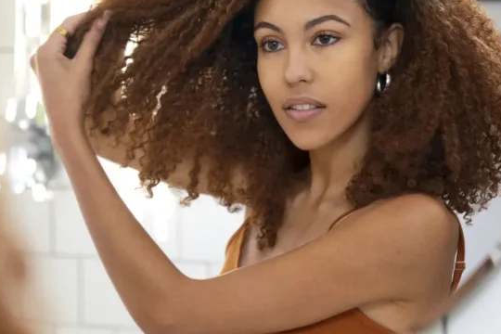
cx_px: 210
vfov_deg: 12.6
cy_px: 72
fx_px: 1503
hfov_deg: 18.9
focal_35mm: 108
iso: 500
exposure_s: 1/160
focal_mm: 57
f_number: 3.2
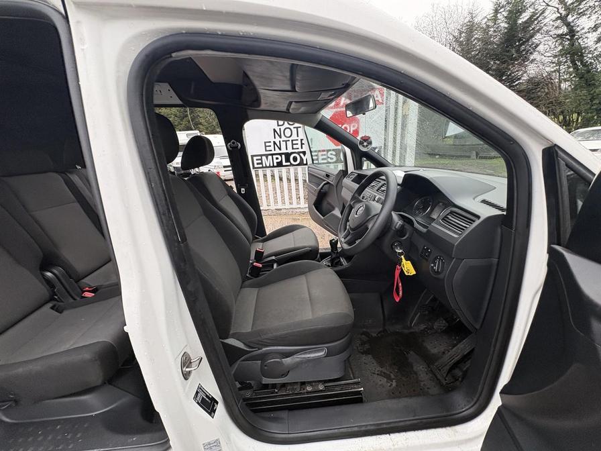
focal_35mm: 14
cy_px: 226
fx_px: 243
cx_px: 300
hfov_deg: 102.1
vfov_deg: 85.7
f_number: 2.2
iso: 160
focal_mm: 2.22
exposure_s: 1/99
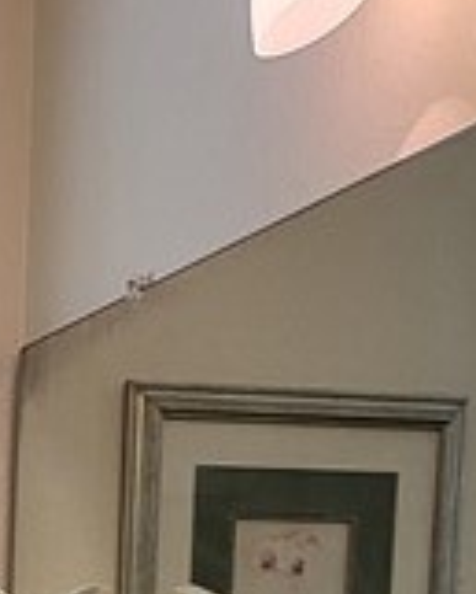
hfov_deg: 10.0
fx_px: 2621
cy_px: 1387
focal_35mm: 149
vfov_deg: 11.1
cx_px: -251
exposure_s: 1/120
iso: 160
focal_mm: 5
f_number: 1.8
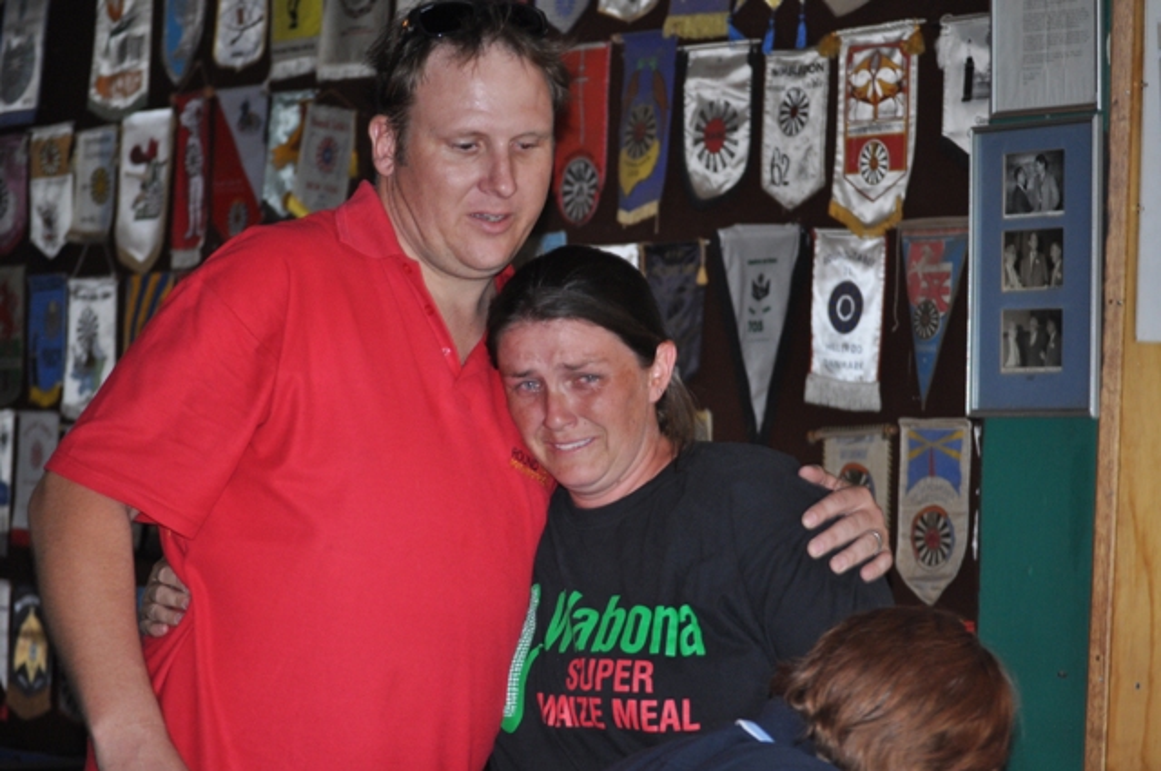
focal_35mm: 108
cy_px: 386
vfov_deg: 12.6
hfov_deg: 18.9
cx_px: 580
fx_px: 3479
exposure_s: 1/60
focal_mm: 72
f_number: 4.2
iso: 800
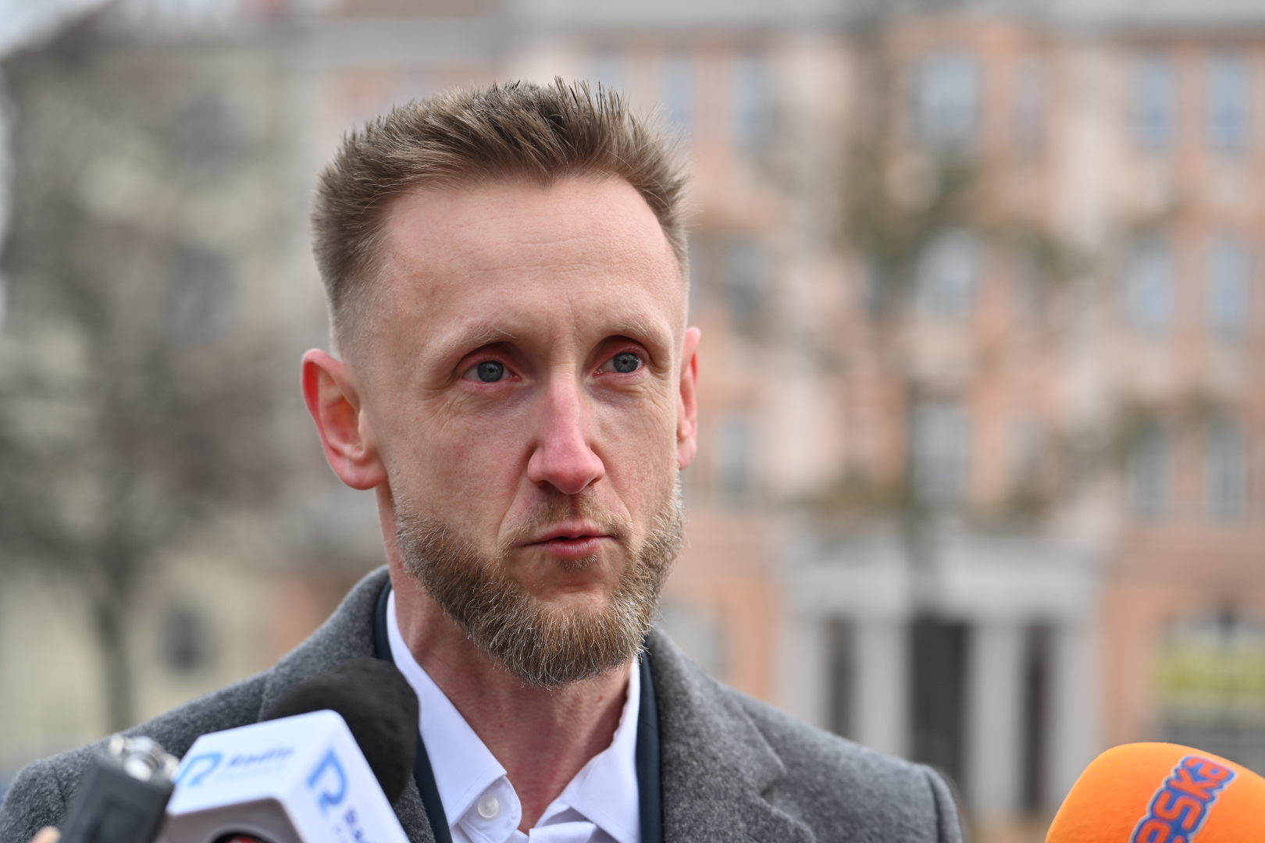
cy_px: 422
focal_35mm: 82
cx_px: 632
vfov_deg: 16.7
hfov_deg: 24.8
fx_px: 2881
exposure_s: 1/640
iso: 100
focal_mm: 82
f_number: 3.5
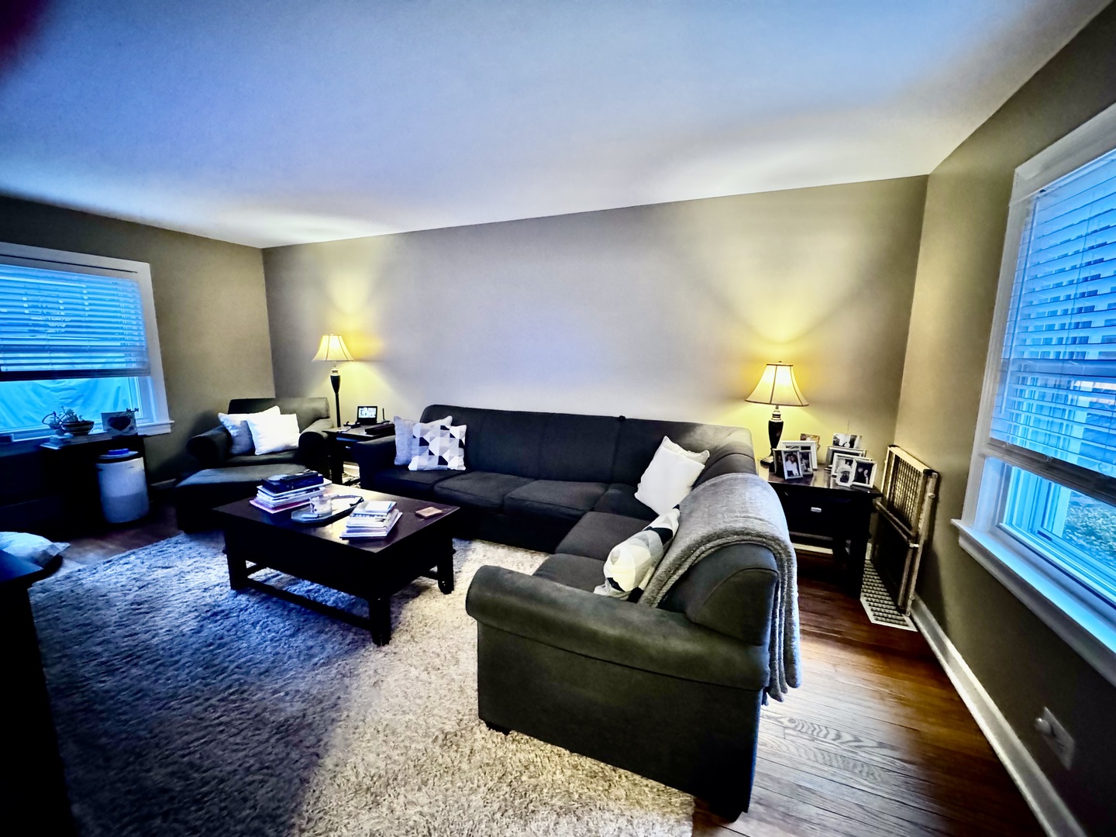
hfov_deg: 102.1
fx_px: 451
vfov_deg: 85.7
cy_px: 418
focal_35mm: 14
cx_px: 558
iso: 1250
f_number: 2.2
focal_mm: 2.22
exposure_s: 1/40
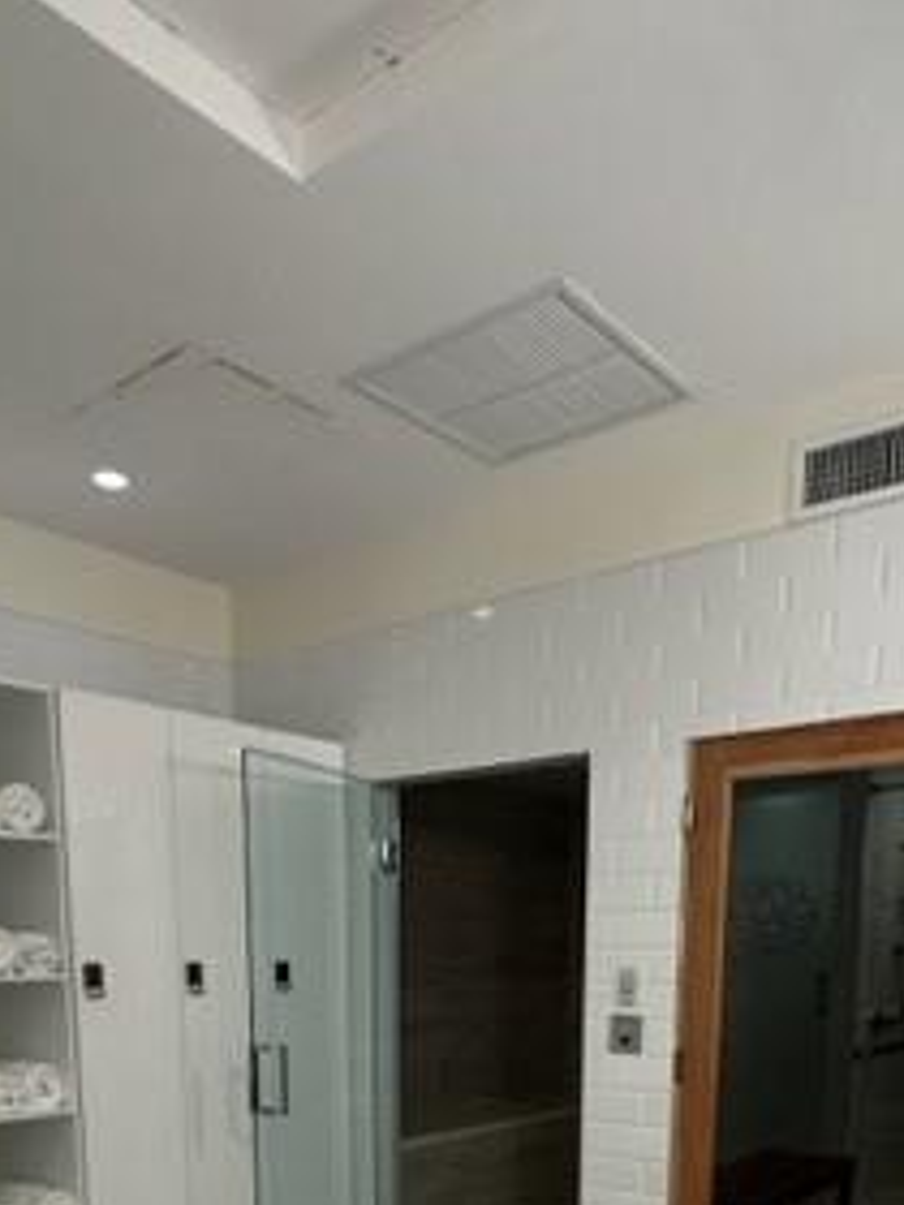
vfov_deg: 48.4
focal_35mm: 32
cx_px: 426
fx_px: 1114
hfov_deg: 44.1
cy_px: 1162
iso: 160
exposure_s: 1/60
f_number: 2.2
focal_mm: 2.22
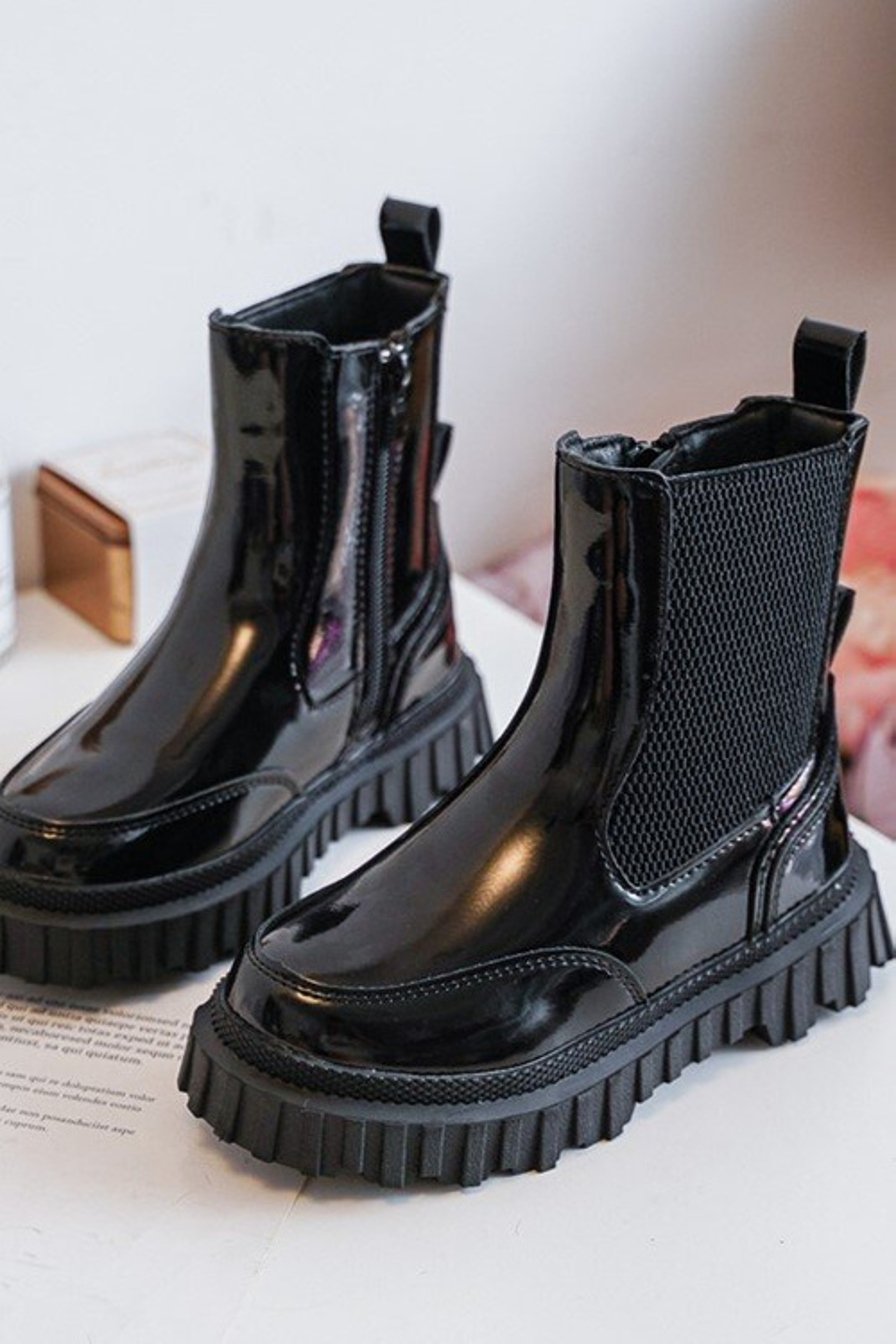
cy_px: 672
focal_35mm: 46
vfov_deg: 42.7
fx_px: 1717
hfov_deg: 29.2
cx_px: 448
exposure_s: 1/100
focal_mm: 46
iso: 500
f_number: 4
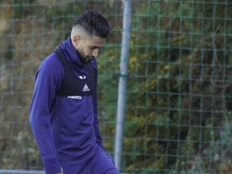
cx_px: 72
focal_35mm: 750
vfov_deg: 2.0
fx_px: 5027
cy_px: 152
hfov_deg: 2.6
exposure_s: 1/125
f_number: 5.6
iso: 320
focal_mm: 230
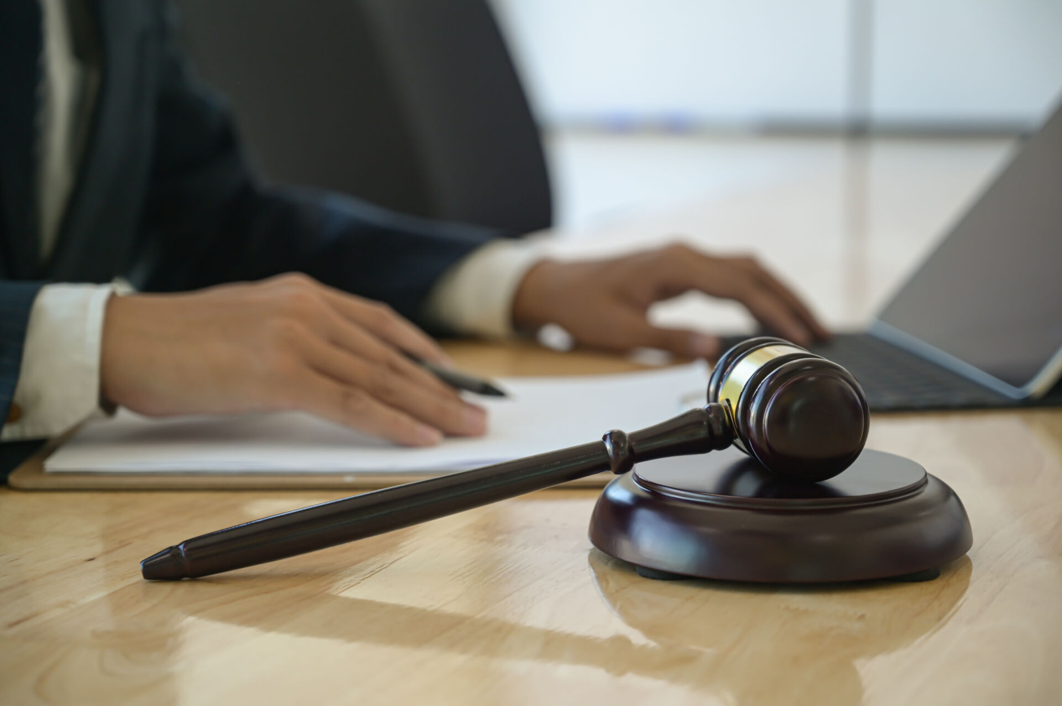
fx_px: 2063
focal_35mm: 70
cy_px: 353
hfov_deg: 28.9
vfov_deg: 19.4
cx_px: 531
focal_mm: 70
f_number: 4
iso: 500
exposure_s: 1/160
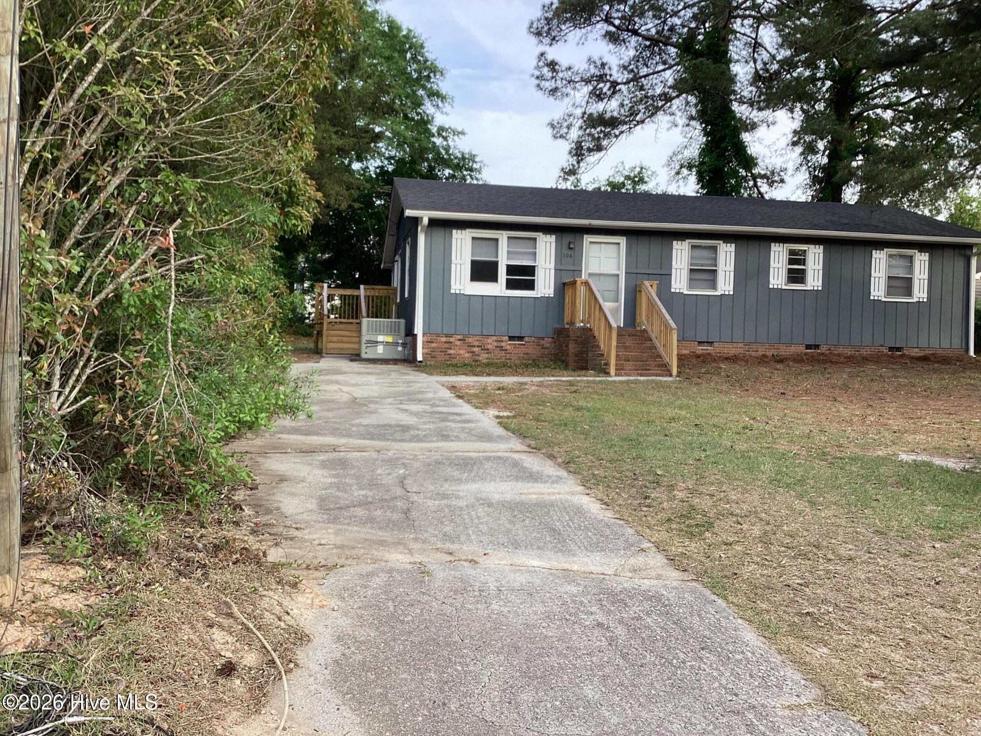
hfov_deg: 58.4
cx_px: 490
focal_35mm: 31
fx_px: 879
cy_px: 368
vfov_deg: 45.4
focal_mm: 3.3
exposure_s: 1/120
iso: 25
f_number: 2.4
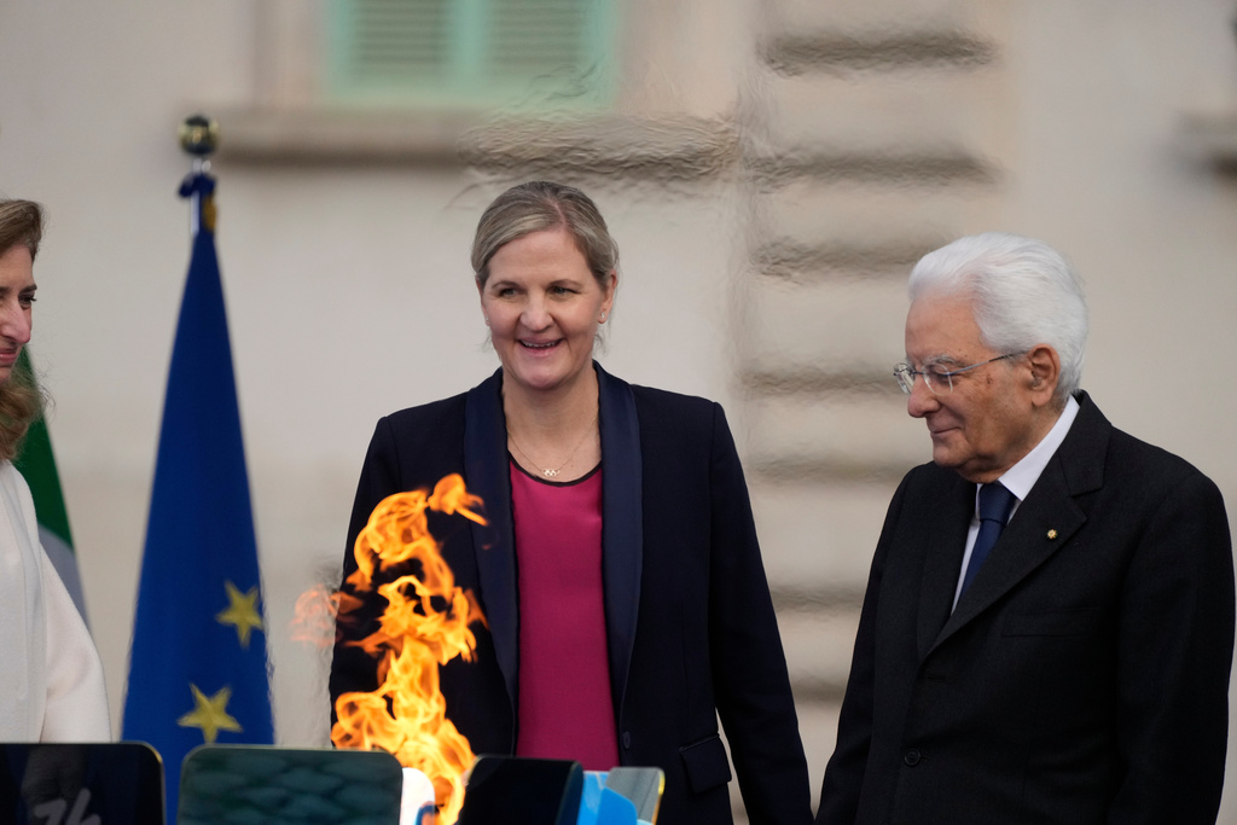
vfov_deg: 3.4
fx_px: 13745
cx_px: 618
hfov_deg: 5.2
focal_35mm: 400
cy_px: 412
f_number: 5.6
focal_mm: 400
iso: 2000
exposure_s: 1/5000
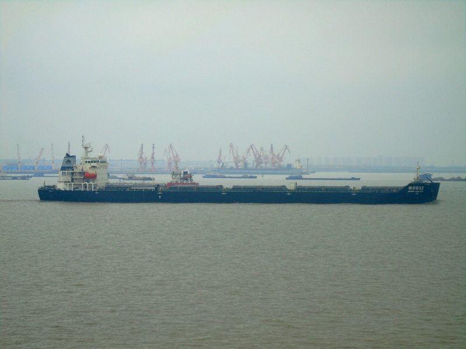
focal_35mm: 124
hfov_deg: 15.9
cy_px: 174
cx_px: 233
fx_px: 1669
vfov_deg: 12.0
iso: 80
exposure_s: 1/160
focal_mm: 22
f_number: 4.6
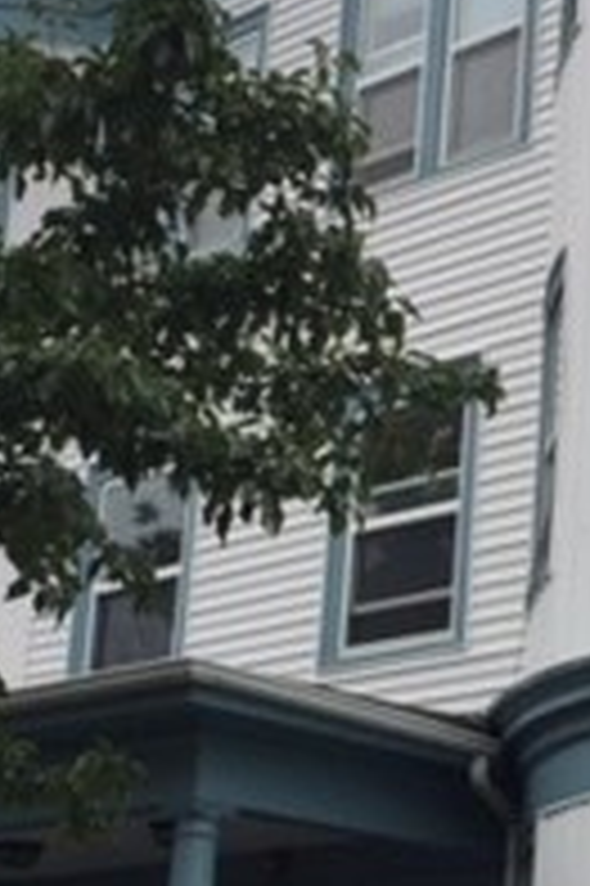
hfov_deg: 13.8
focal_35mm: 98
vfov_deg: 20.8
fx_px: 2413
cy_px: 576
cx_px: 545
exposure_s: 1/920
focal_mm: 4.15
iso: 32
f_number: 2.2
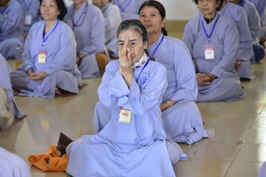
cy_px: 88
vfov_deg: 11.3
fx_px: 894
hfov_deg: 16.9
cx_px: 134
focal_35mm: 121
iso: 2000
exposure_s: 1/60
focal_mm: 120
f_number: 4
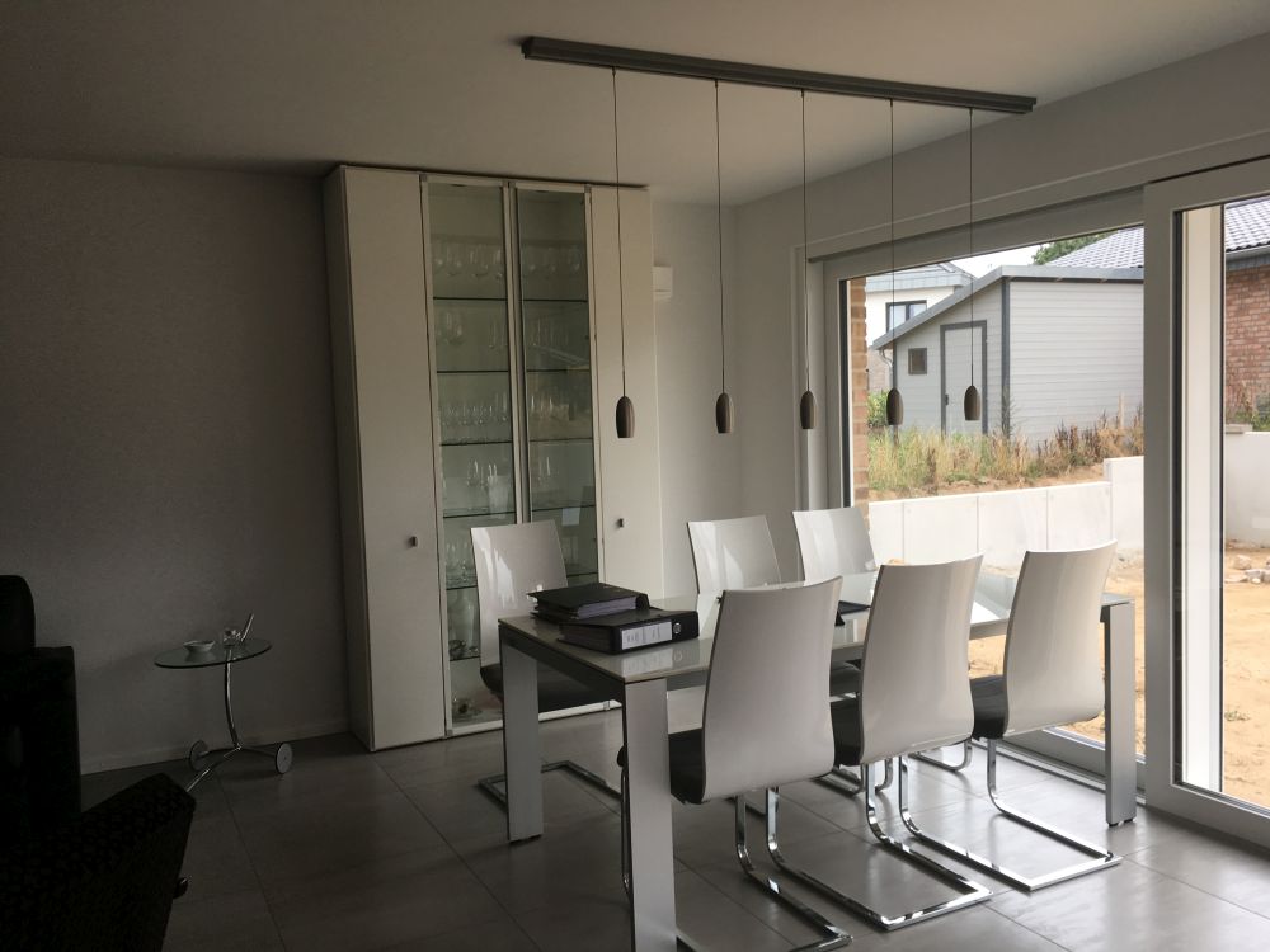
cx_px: 635
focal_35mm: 29
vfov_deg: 48.2
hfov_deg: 61.7
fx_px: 1064
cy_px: 476
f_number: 2.2
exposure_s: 1/50
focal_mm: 4.15
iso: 25
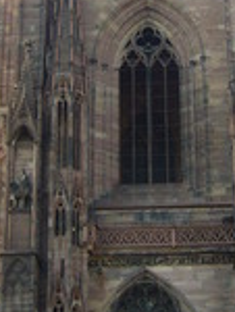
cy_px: 40
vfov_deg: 17.3
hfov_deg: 13.2
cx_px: 148
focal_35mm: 112
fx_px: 1011
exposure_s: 1/320
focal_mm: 5.8
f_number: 2.8
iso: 80
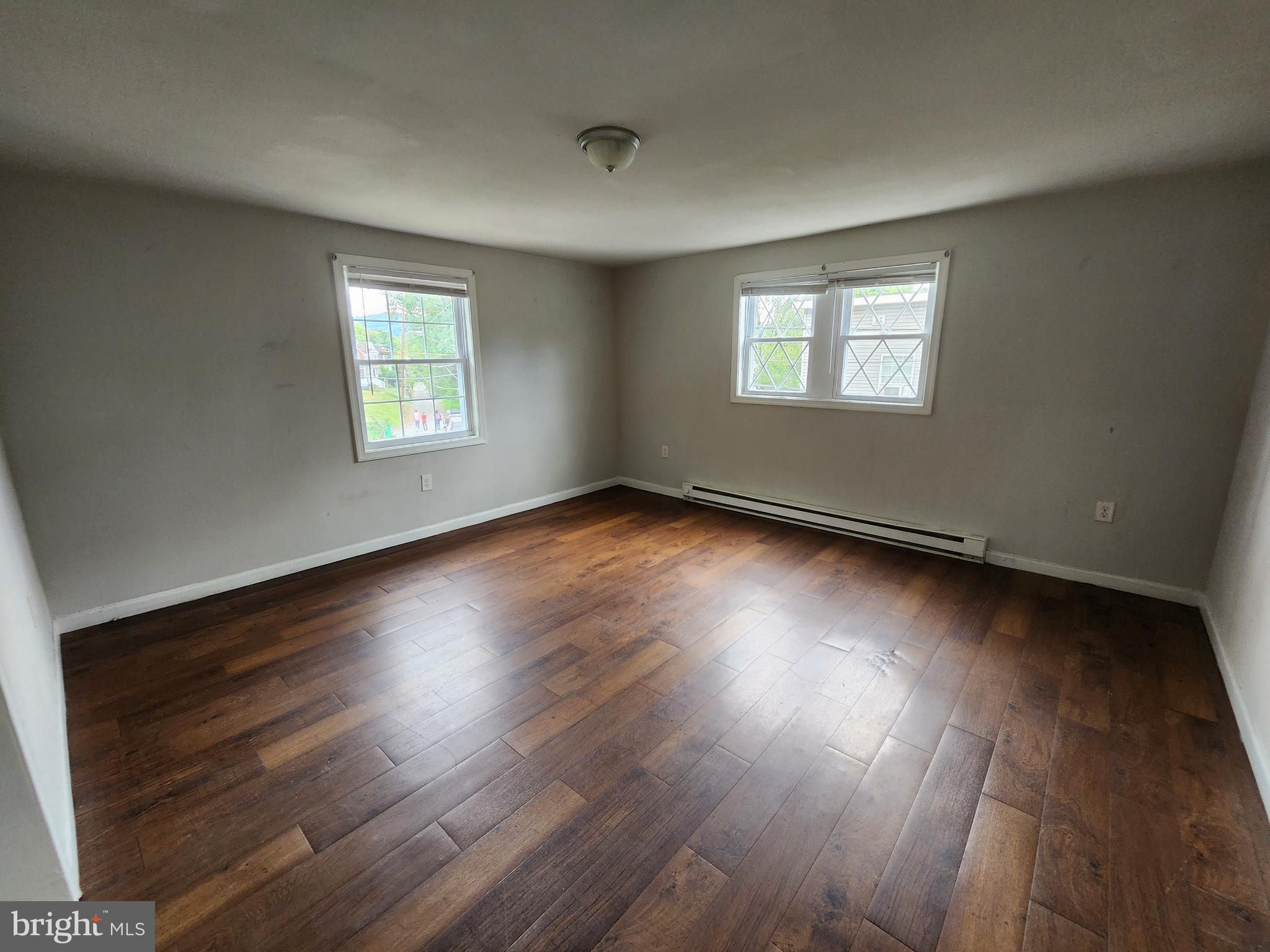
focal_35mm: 13
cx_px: 635
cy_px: 476
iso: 160
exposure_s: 1/60
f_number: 2.2
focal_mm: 2.2
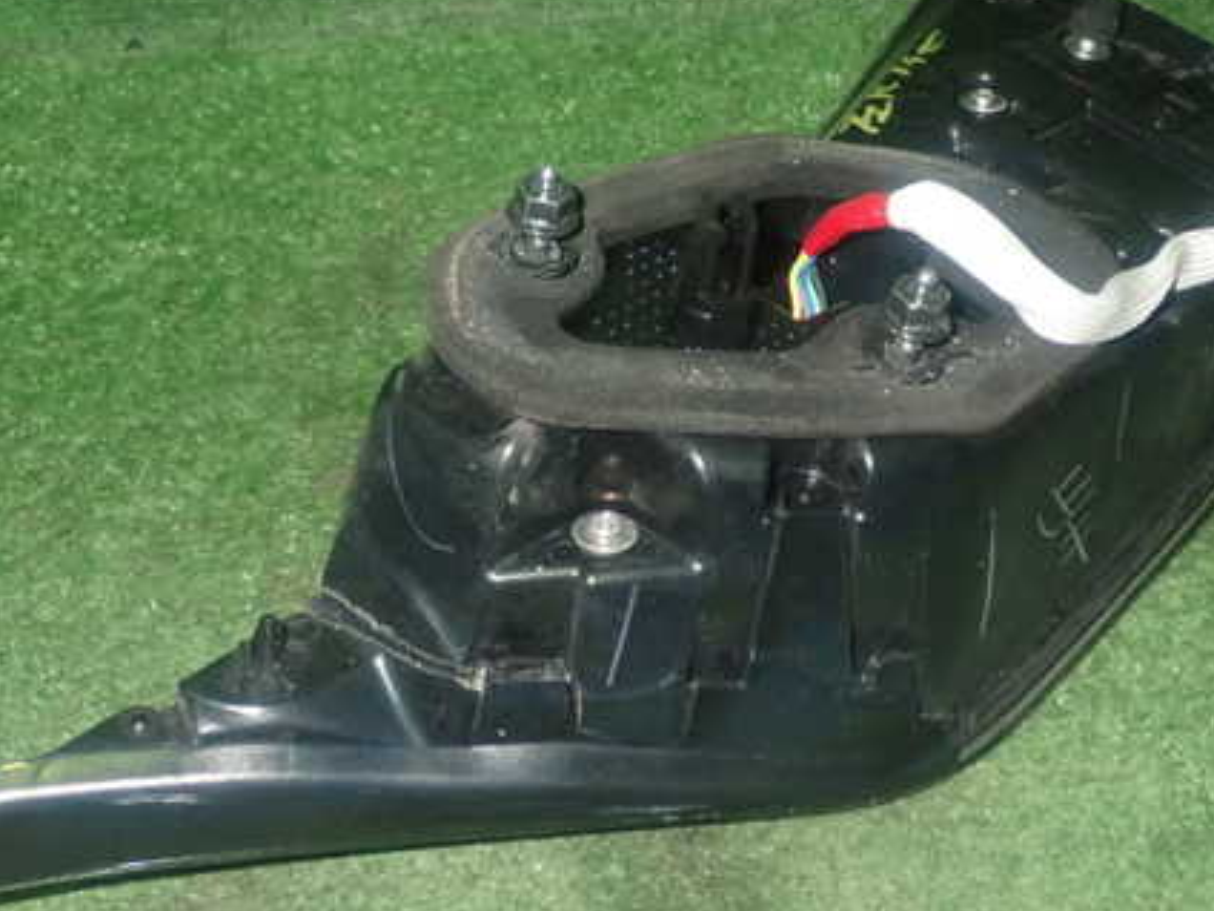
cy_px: 350
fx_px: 2034
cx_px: 713
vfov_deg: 25.2
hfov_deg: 33.2
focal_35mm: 58
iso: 800
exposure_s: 1/40
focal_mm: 7.31
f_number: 8
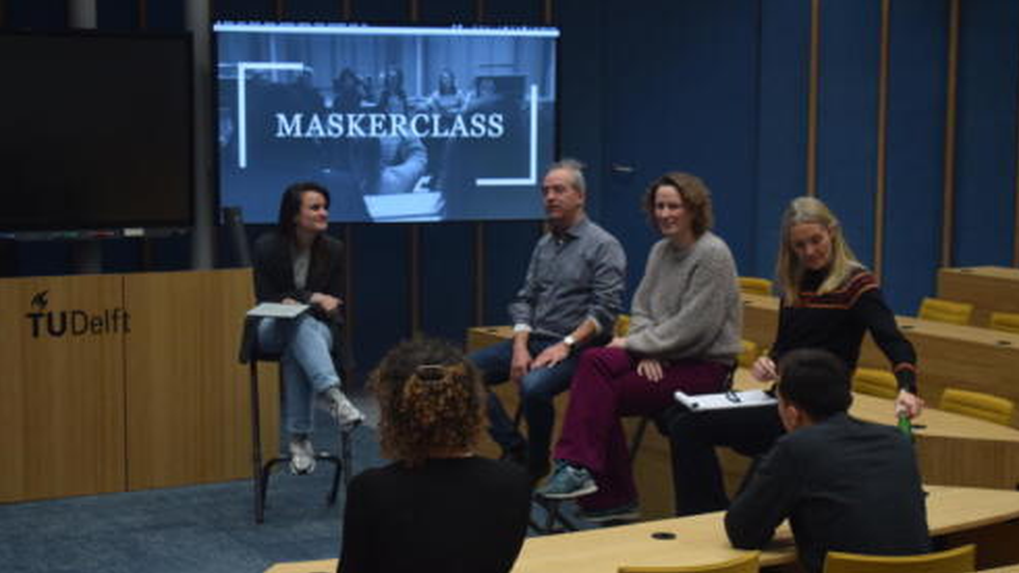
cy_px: 323
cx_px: 517
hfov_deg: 32.8
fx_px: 1729
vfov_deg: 18.8
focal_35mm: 64
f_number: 5
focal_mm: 40
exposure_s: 1/100
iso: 800
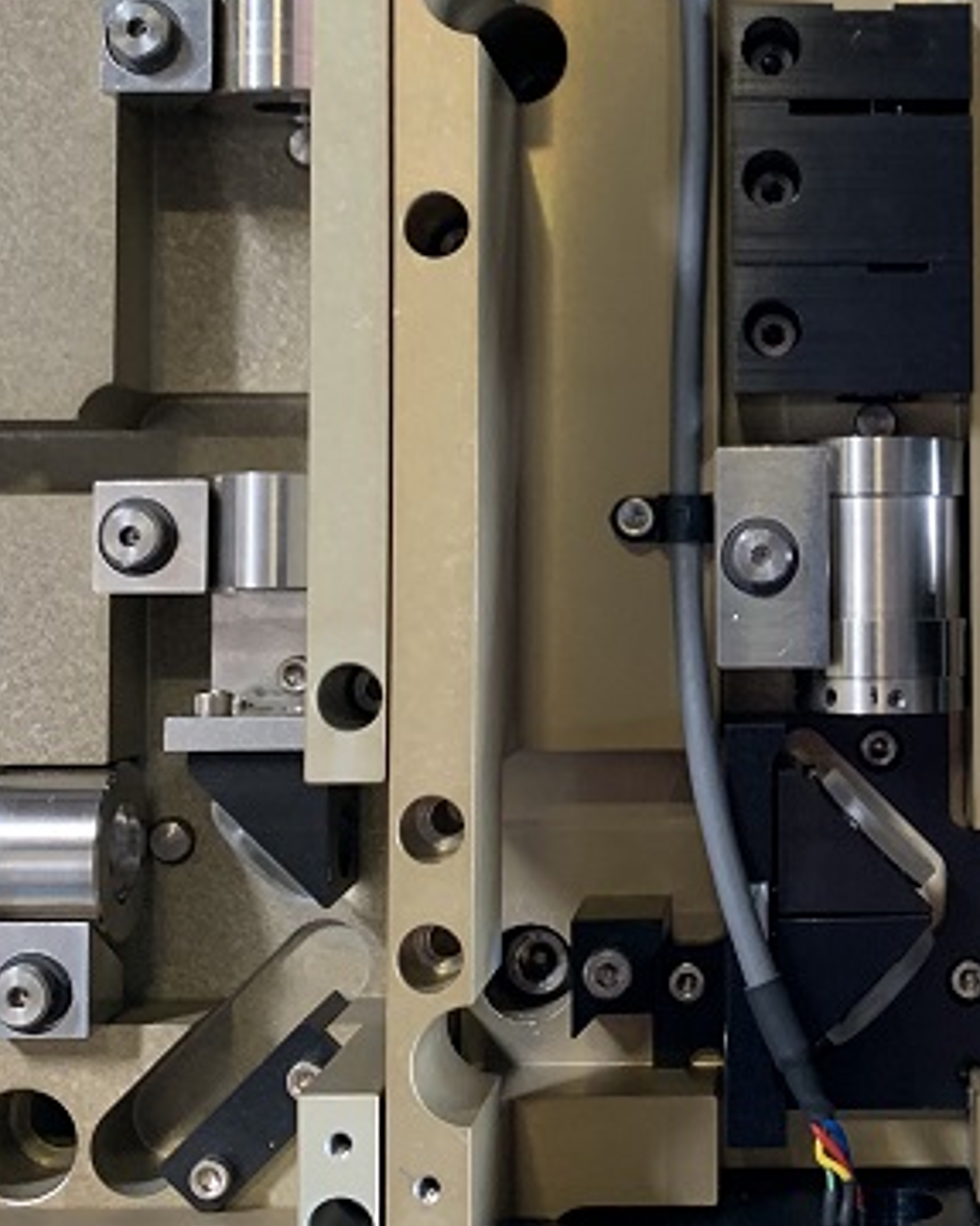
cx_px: 828
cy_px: 456
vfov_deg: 32.9
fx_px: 2067
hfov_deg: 26.0
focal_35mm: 57
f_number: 1.8
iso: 200
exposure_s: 1/60
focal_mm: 4.25
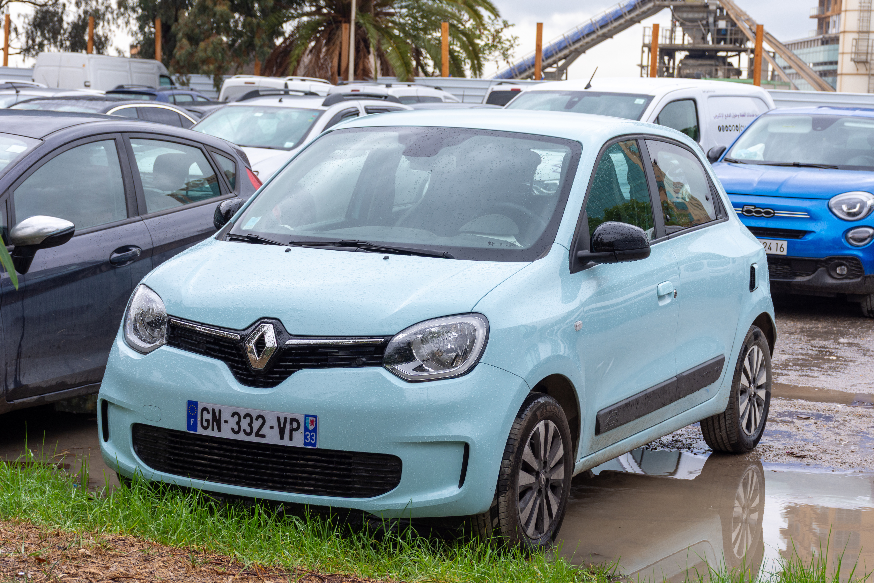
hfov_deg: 27.0
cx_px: 437
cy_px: 292
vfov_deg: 18.2
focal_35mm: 75
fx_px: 1821
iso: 100
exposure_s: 1/125
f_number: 5.6
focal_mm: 50
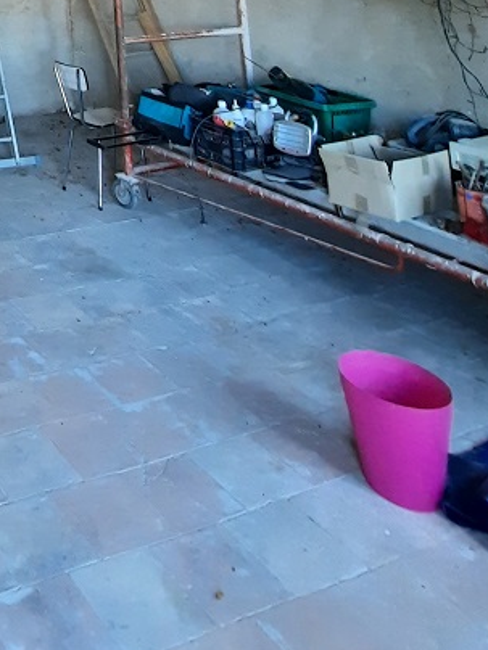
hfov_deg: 30.8
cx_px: -151
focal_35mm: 36
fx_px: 677
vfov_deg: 34.8
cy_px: -206
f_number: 2.2
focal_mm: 1.74
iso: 200
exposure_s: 1/33
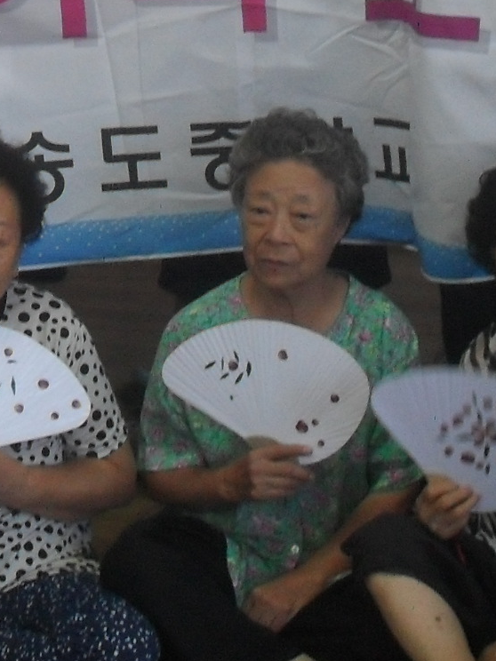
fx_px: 2331
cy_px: 84
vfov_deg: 16.0
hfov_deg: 12.1
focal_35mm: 122
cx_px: 201
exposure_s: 1/45
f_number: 2.8
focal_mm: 6.2
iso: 160
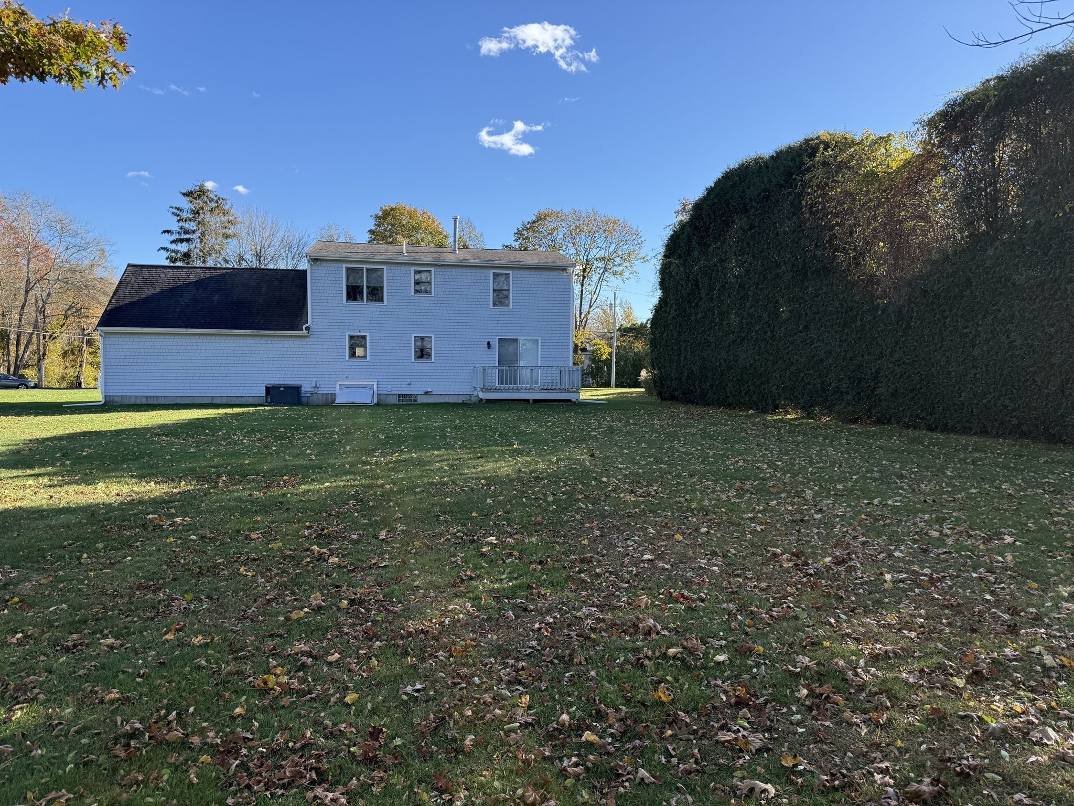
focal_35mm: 24
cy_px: 403
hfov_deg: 71.6
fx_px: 745
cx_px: 537
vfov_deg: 56.8
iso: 80
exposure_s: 1/1855
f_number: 1.78
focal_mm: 6.76
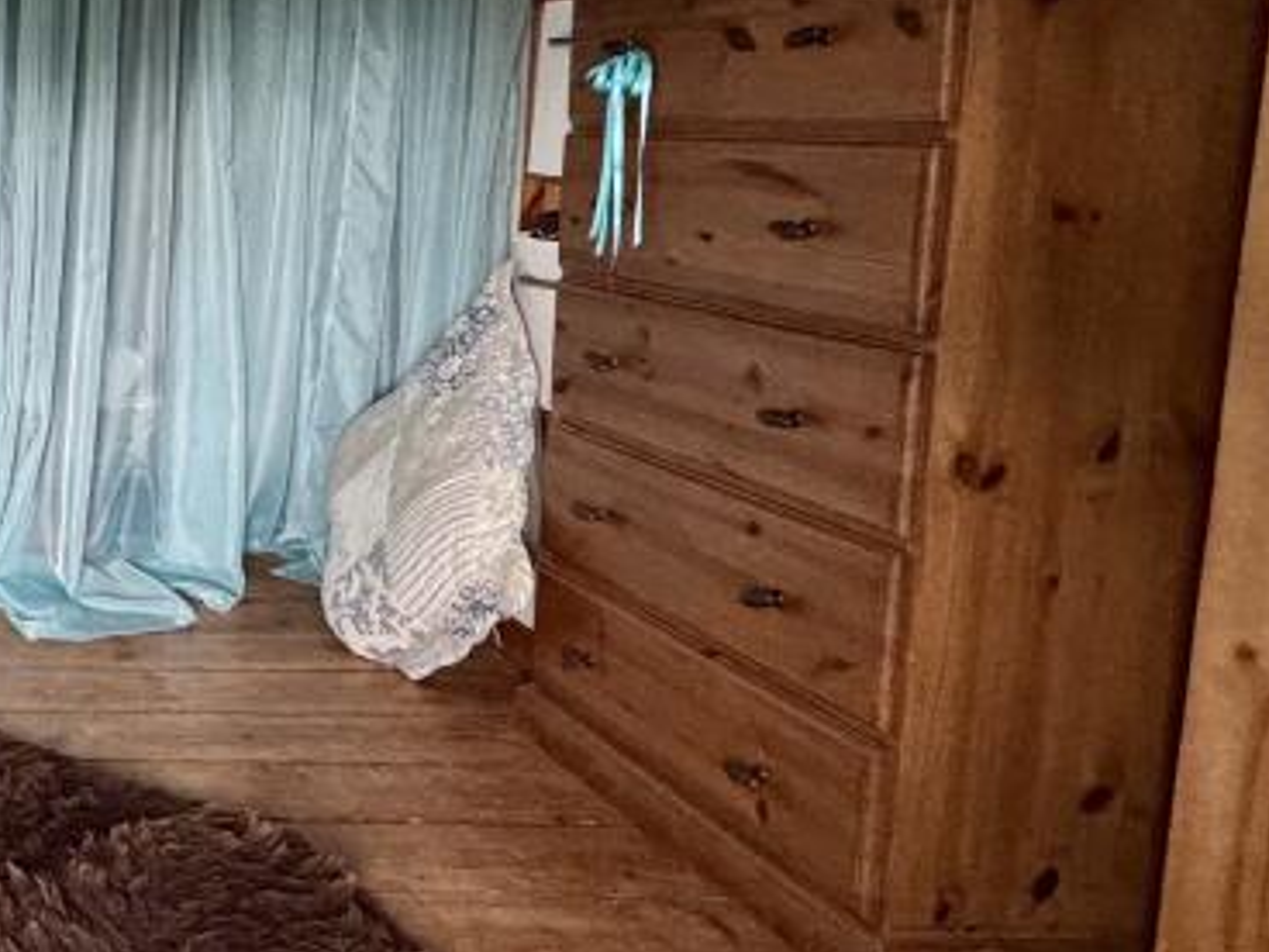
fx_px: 1430
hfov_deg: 35.4
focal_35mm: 39
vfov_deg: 36.4
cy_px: 304
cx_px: -321
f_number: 2.2
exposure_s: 1/60
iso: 500
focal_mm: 2.22
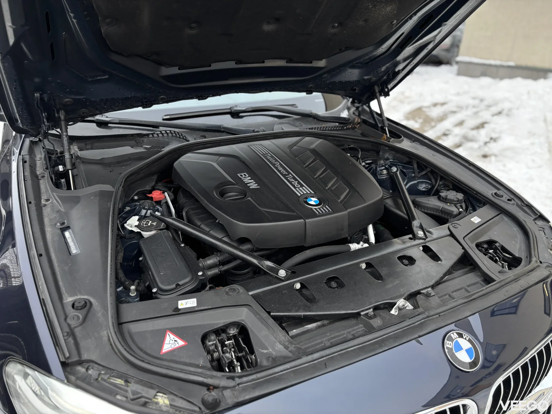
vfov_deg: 53.1
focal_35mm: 26
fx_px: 415
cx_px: 276
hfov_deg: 67.3
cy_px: 207
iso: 80
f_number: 1.6
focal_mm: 5.96
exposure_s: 1/121
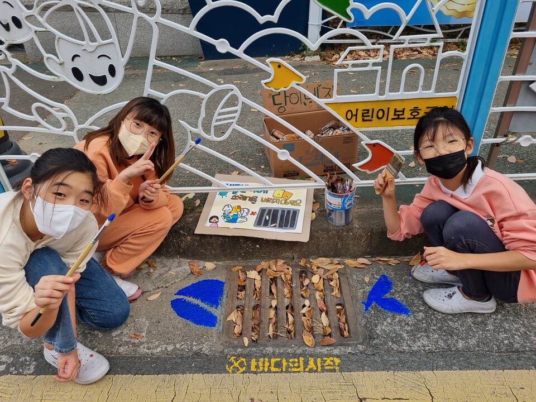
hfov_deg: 67.3
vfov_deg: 53.1
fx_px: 403
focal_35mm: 26
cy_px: 201
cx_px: 268
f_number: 1.8
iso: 50
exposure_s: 1/598
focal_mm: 5.4
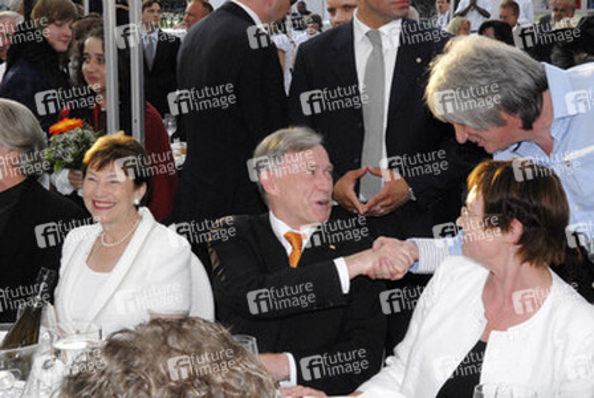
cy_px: 199
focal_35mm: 72
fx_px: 1190
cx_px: 297
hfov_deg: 28.0
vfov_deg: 19.0
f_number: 22
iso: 640
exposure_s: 1/100
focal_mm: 48
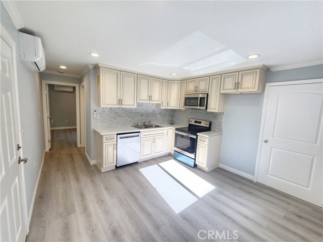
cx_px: 162
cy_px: 121
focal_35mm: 13
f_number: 2.2
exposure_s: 1/60
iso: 100
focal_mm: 2.2
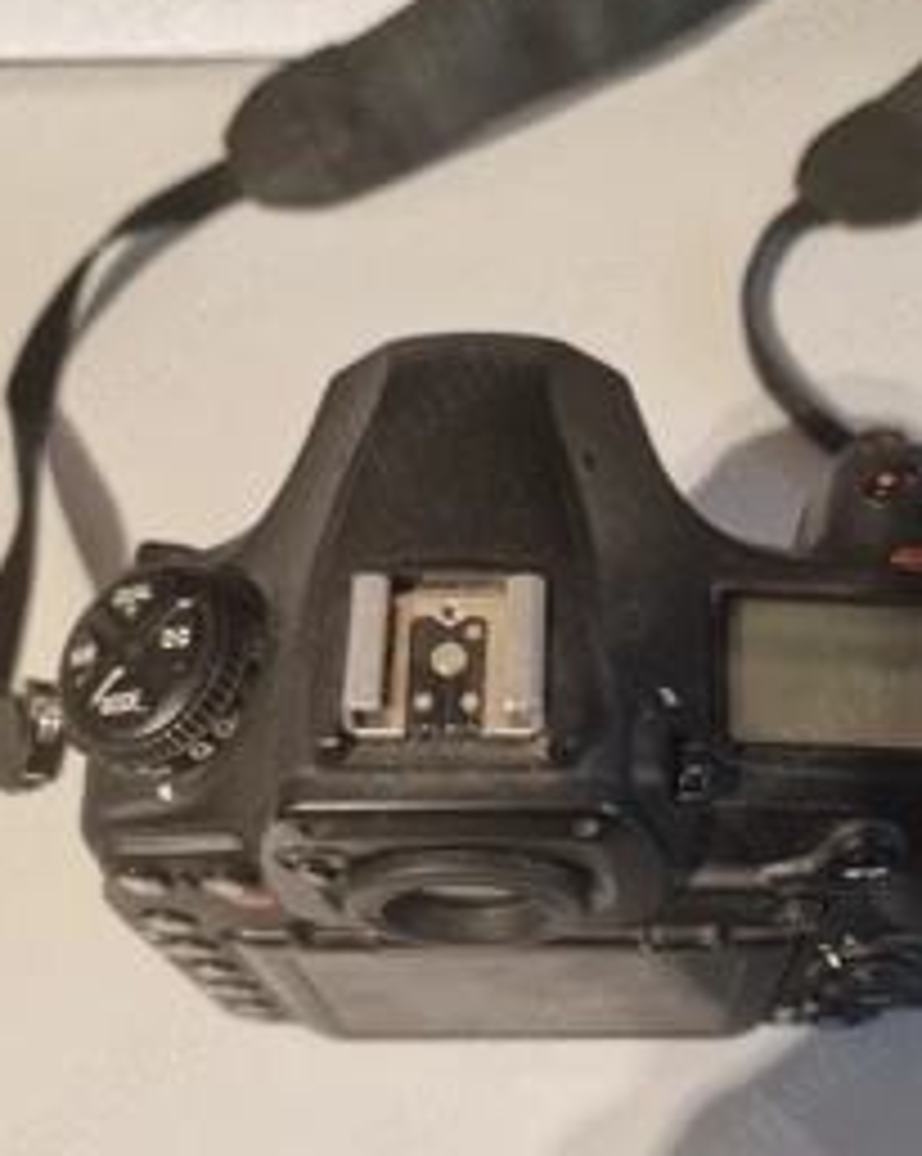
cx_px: 594
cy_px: 760
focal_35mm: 35
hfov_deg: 41.8
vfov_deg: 50.7
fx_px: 1196
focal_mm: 6.4
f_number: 1.8
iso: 640
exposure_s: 1/50
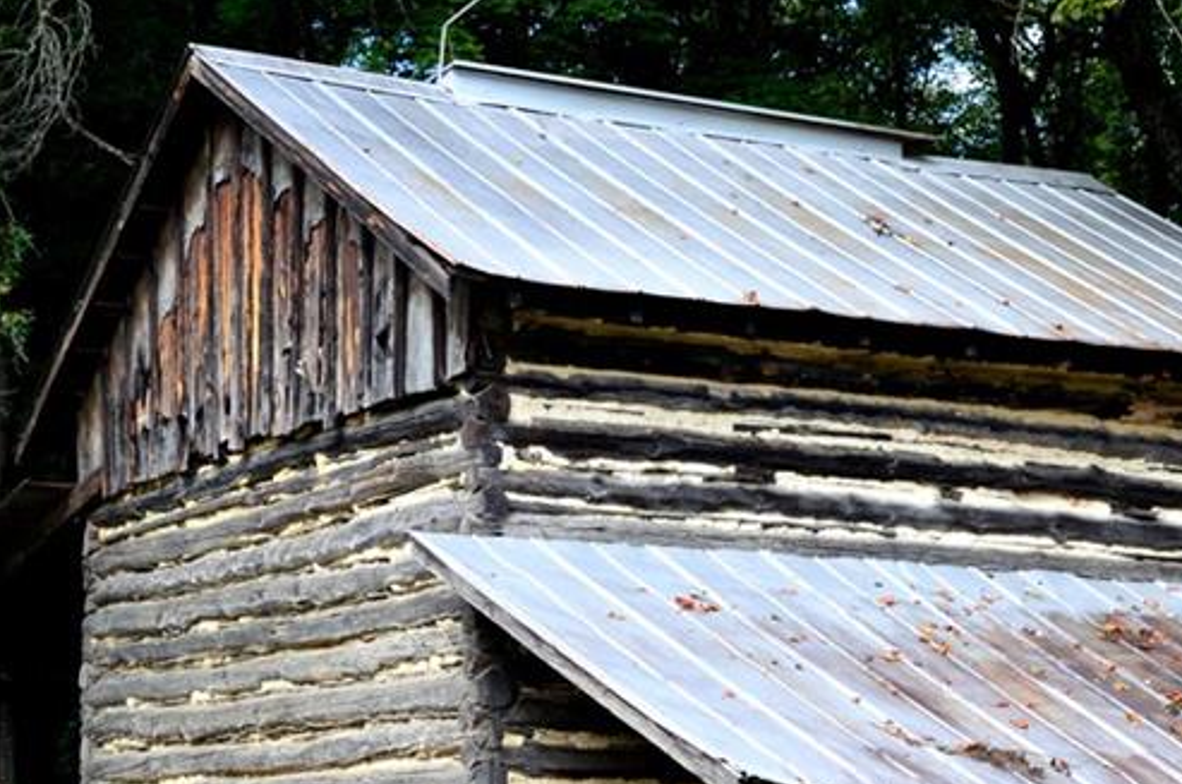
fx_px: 2655
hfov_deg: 25.1
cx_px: 683
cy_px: 614
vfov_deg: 16.7
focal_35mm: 81
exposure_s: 1/200
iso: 400
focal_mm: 26
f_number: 10
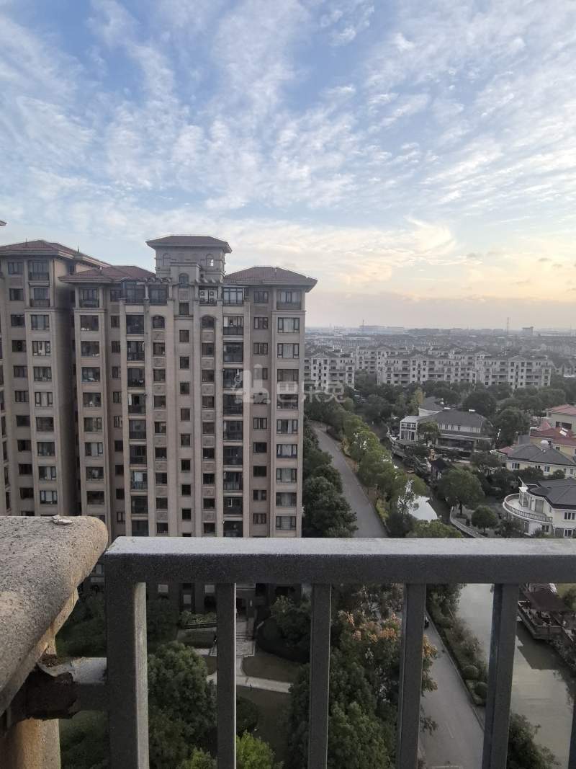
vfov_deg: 73.9
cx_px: 288
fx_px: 510
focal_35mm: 23
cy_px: 384
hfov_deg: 58.9
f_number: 2.2
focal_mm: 1.95
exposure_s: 1/262
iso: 50
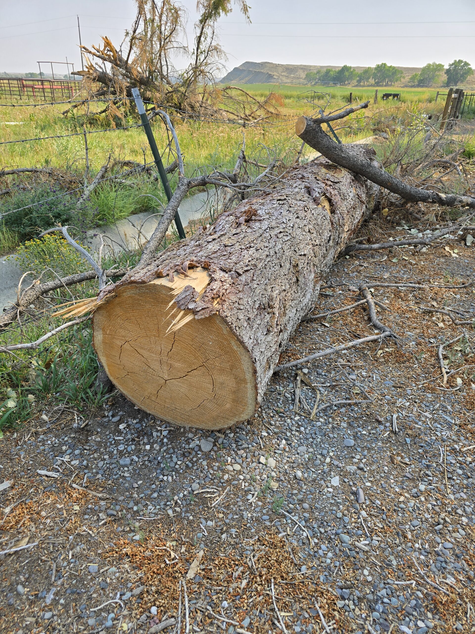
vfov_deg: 73.9
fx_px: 421
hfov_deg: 58.9
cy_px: 317
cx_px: 238
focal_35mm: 23
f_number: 1.7
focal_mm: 6.3
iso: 12
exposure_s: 1/528
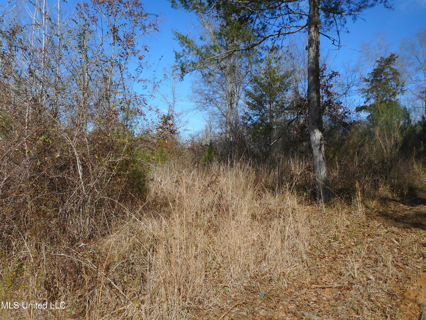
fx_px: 308
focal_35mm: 25
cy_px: 160
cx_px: 213
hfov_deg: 69.4
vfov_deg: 54.9
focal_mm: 4.5
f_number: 3.7
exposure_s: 1/640
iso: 80
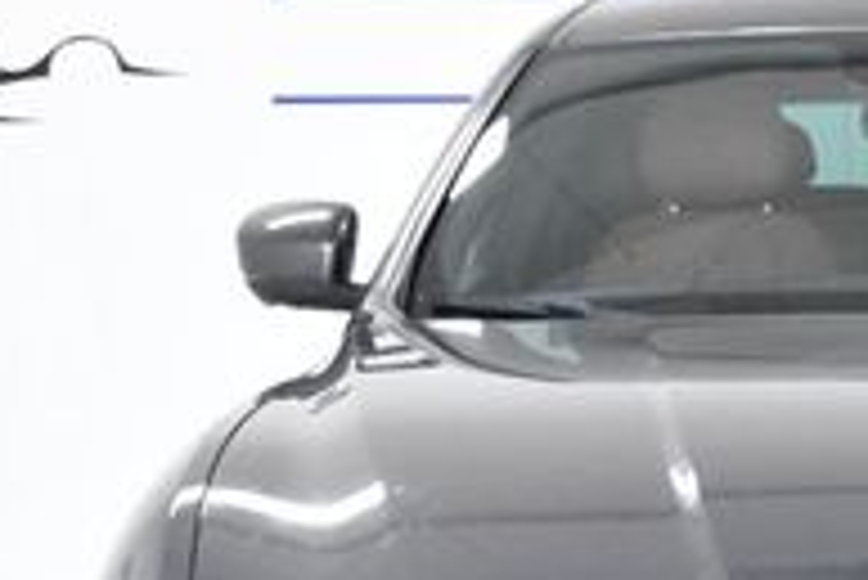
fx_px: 3113
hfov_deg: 15.5
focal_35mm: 129
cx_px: 944
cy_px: 647
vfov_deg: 10.5
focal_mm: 26
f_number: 8
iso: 2500
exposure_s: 1/250
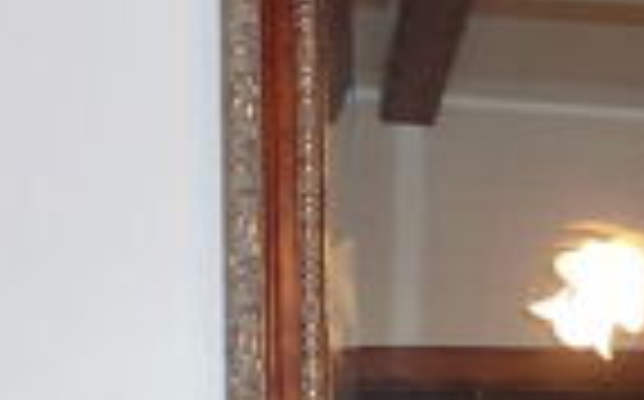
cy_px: 589
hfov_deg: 14.9
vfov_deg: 9.9
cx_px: 1022
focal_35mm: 128
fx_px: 2244
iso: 160
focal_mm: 5
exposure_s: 1/30
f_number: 3.4
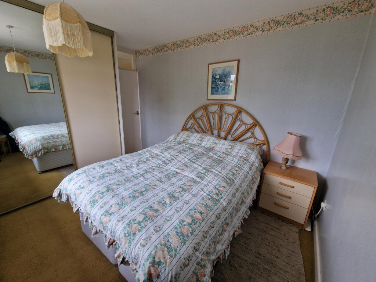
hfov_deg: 106.2
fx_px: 141
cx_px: 188
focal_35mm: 13
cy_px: 141
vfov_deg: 89.9
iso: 50
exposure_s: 1/100
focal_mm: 2.2
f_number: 2.2
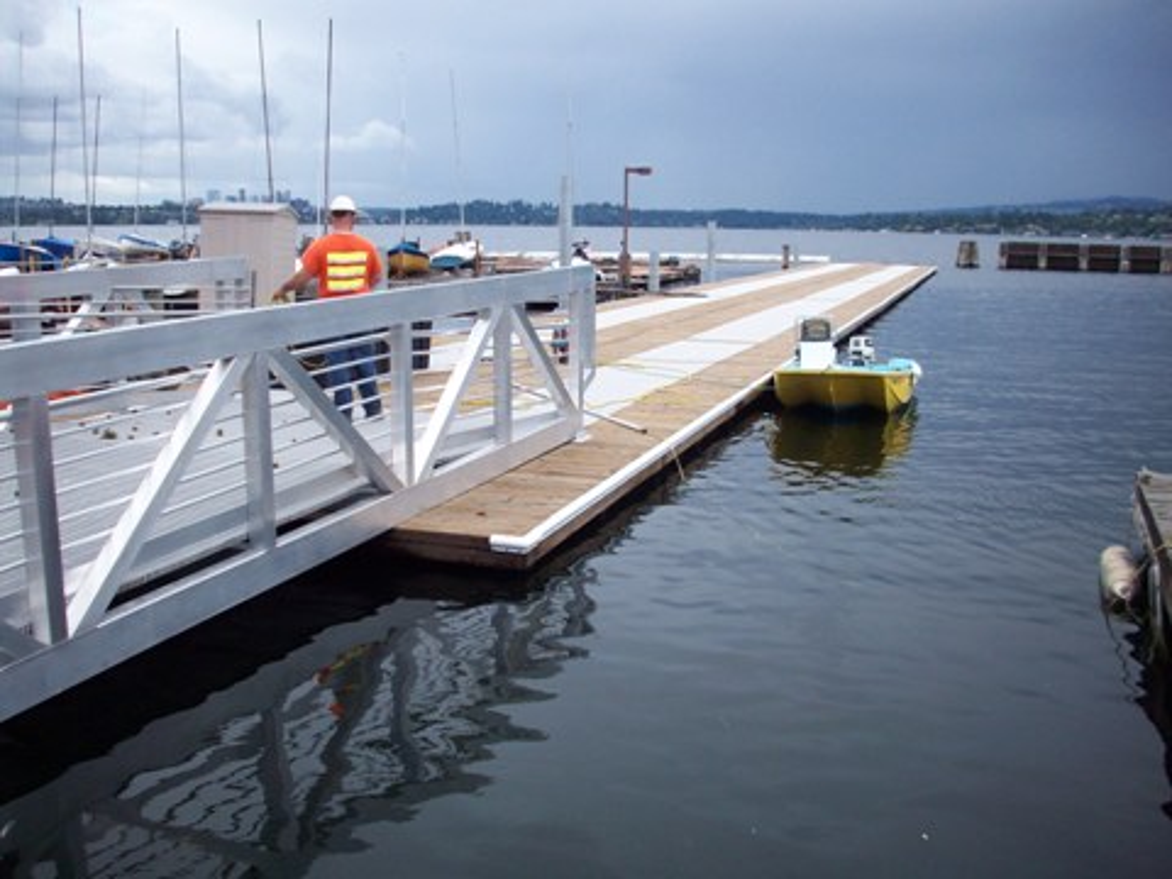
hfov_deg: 50.1
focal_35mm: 37
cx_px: 586
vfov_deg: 38.7
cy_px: 440
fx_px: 1253
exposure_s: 1/564
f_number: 2.8
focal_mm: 6.2
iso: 80
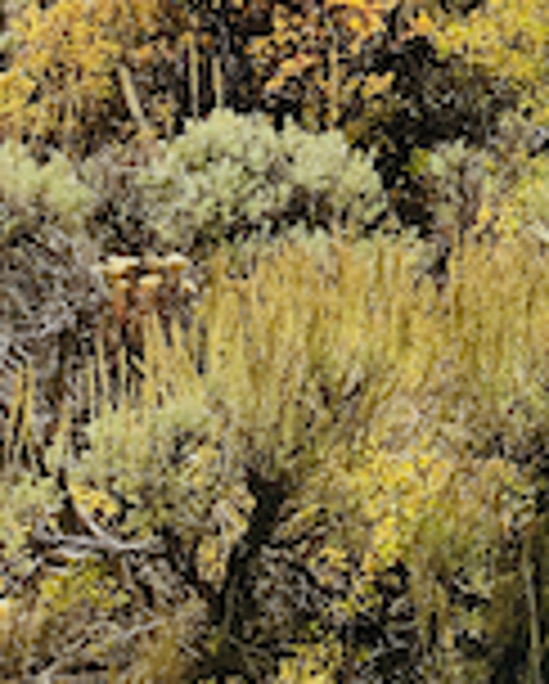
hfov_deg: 12.2
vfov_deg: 16.4
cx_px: 1035
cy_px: 18
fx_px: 2331
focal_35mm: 115
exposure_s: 1/2667
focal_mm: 3.99
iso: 20
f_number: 1.8
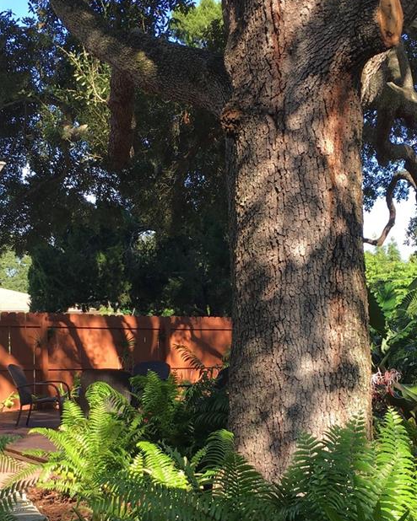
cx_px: 217
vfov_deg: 33.8
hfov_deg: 27.6
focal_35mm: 55
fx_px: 849
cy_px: 351
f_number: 2.2
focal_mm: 4.15
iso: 25
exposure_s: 1/337
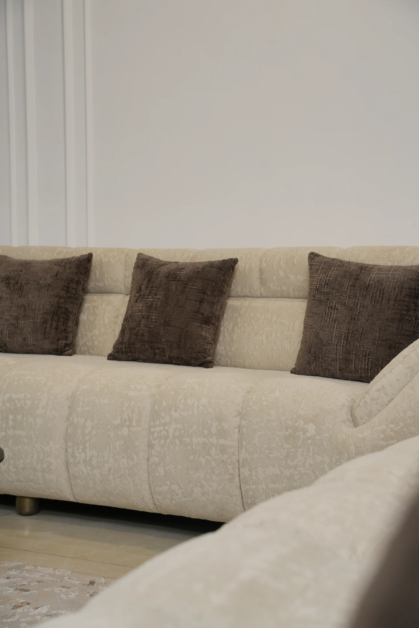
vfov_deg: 33.5
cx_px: 210
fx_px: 1046
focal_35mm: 60
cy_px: 314
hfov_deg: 22.7
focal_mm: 59.9
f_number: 5.6
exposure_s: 1/200
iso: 1250
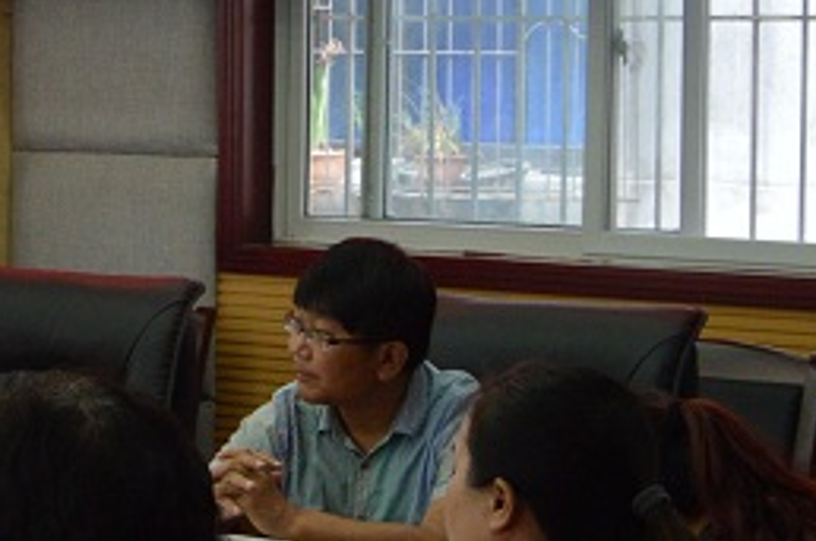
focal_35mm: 126
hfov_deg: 15.6
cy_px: 168
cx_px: -221
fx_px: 2851
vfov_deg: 10.8
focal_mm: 18
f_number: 3.5
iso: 640
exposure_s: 1/60
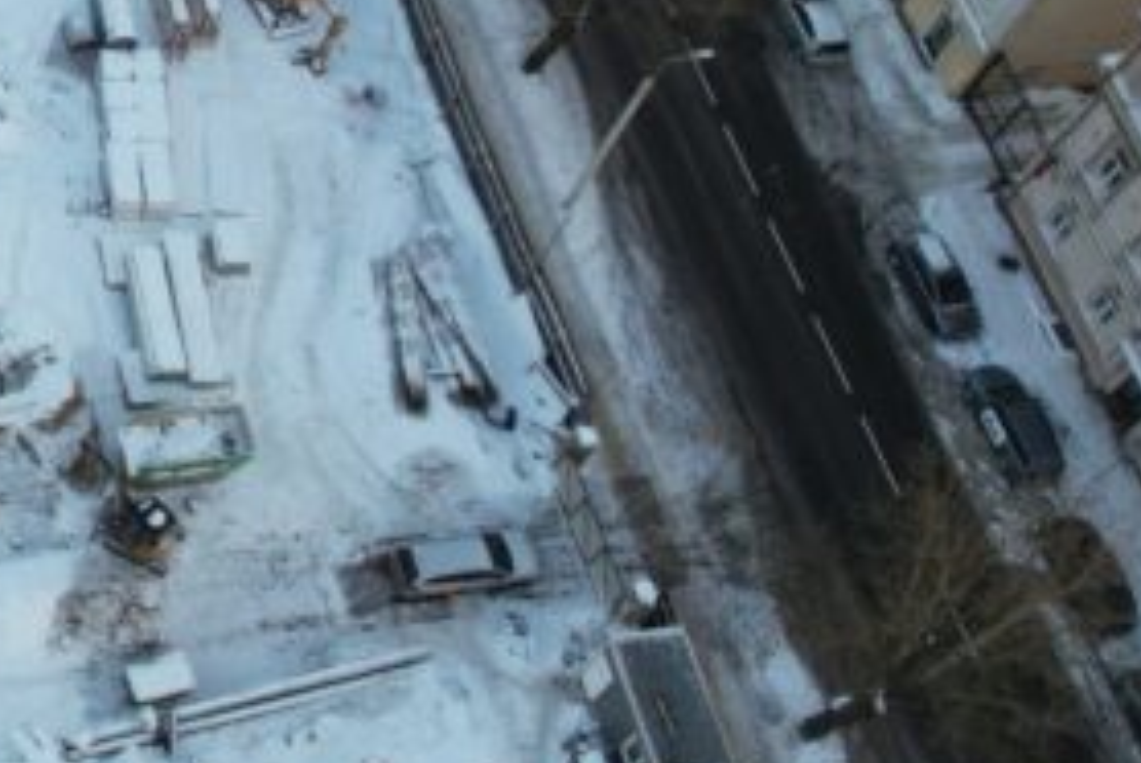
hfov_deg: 21.4
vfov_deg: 16.6
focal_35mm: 81
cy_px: 55
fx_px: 2570
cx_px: -525
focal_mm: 8.38
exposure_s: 1/160
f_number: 2.8
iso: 100
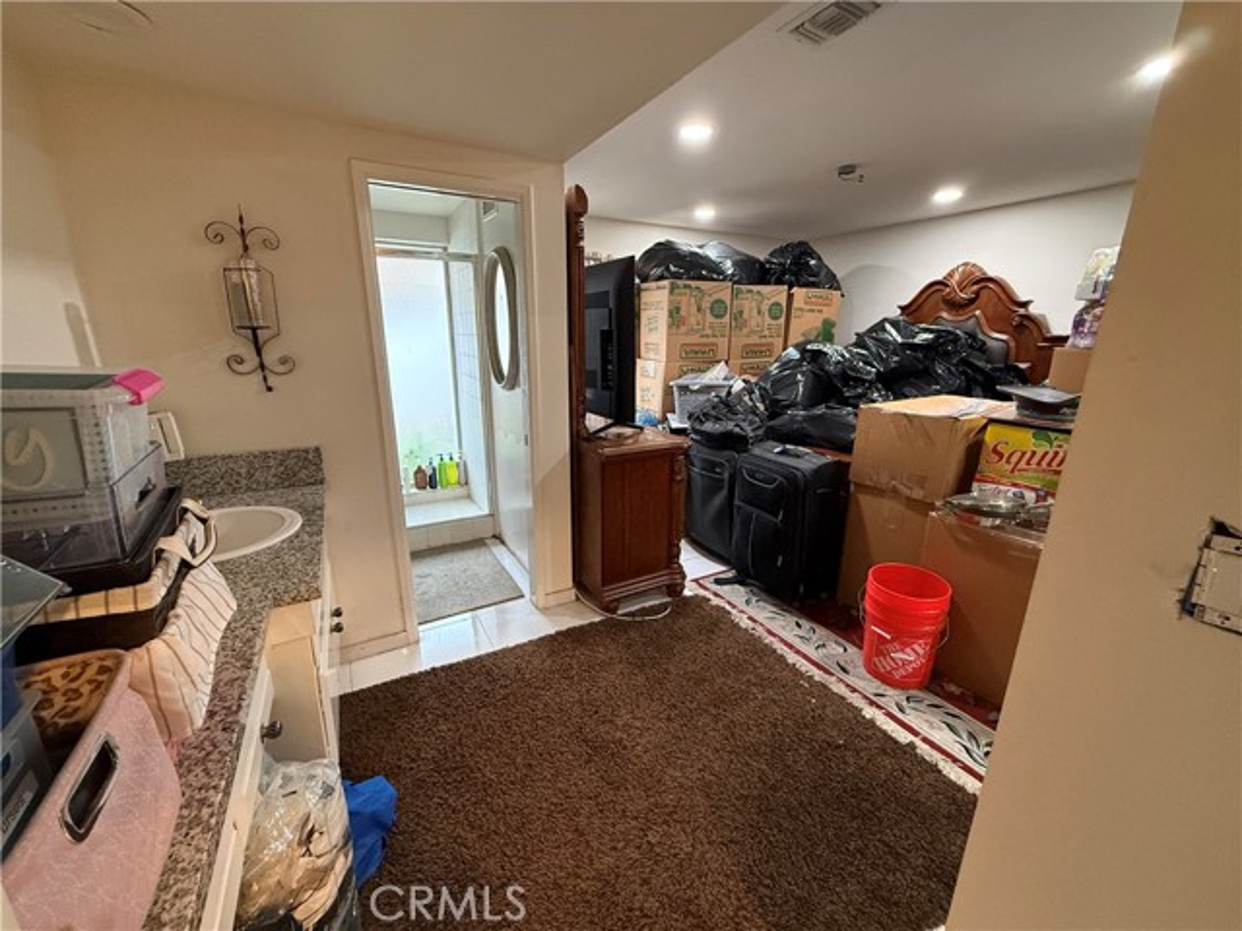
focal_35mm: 14
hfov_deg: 102.1
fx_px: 502
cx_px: 621
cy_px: 466
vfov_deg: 85.7
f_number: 2.2
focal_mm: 2.22
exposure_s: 1/60
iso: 500
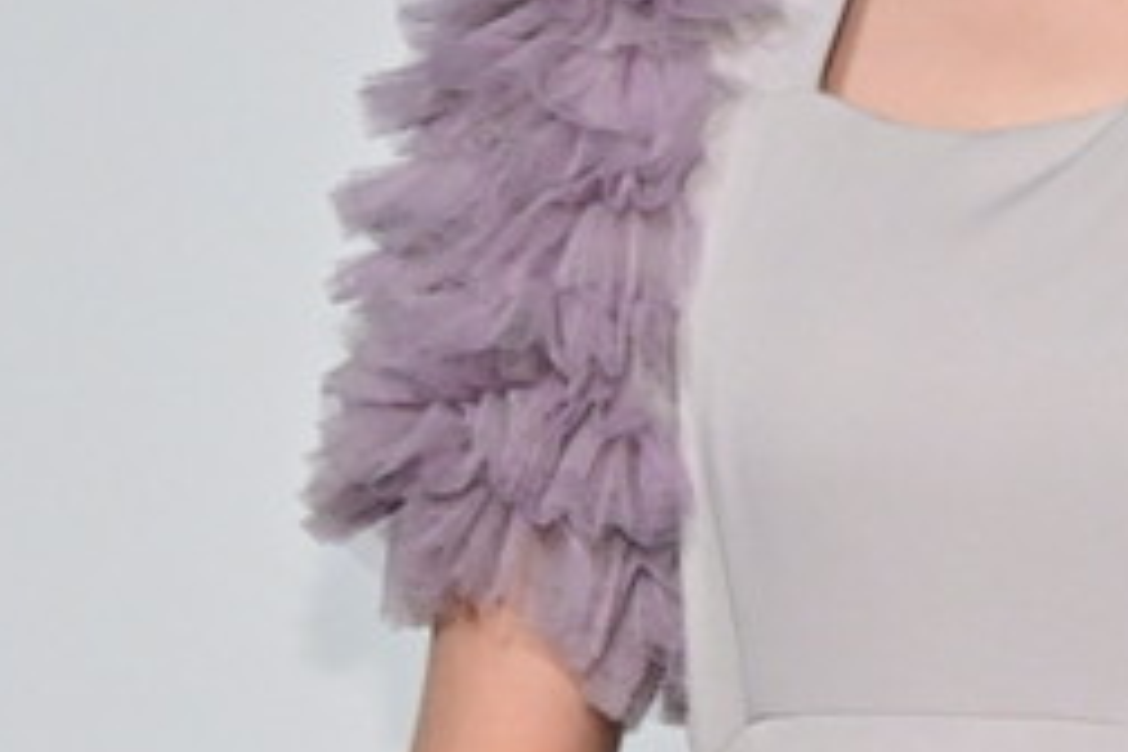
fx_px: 22370
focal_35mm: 714
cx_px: 1177
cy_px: 38
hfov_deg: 2.9
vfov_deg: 1.9
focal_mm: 120
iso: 3200
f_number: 6.3
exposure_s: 1/200
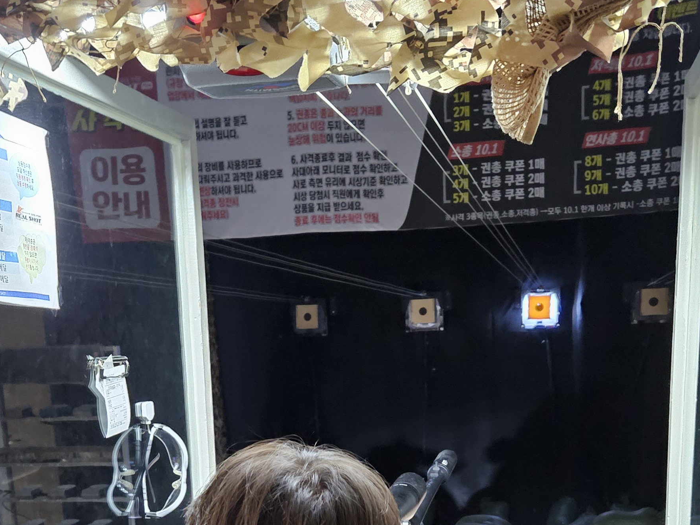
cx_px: 315
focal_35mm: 52
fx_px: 1052
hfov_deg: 36.8
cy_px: 563
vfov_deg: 26.1
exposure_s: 1/60
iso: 1250
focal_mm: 5.4
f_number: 1.8
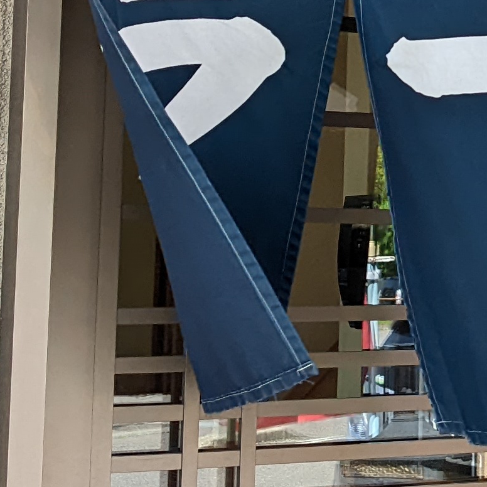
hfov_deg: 13.5
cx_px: 665
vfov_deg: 13.9
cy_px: 42
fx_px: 1974
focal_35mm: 124
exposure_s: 1/520
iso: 59
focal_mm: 4.38
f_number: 1.73
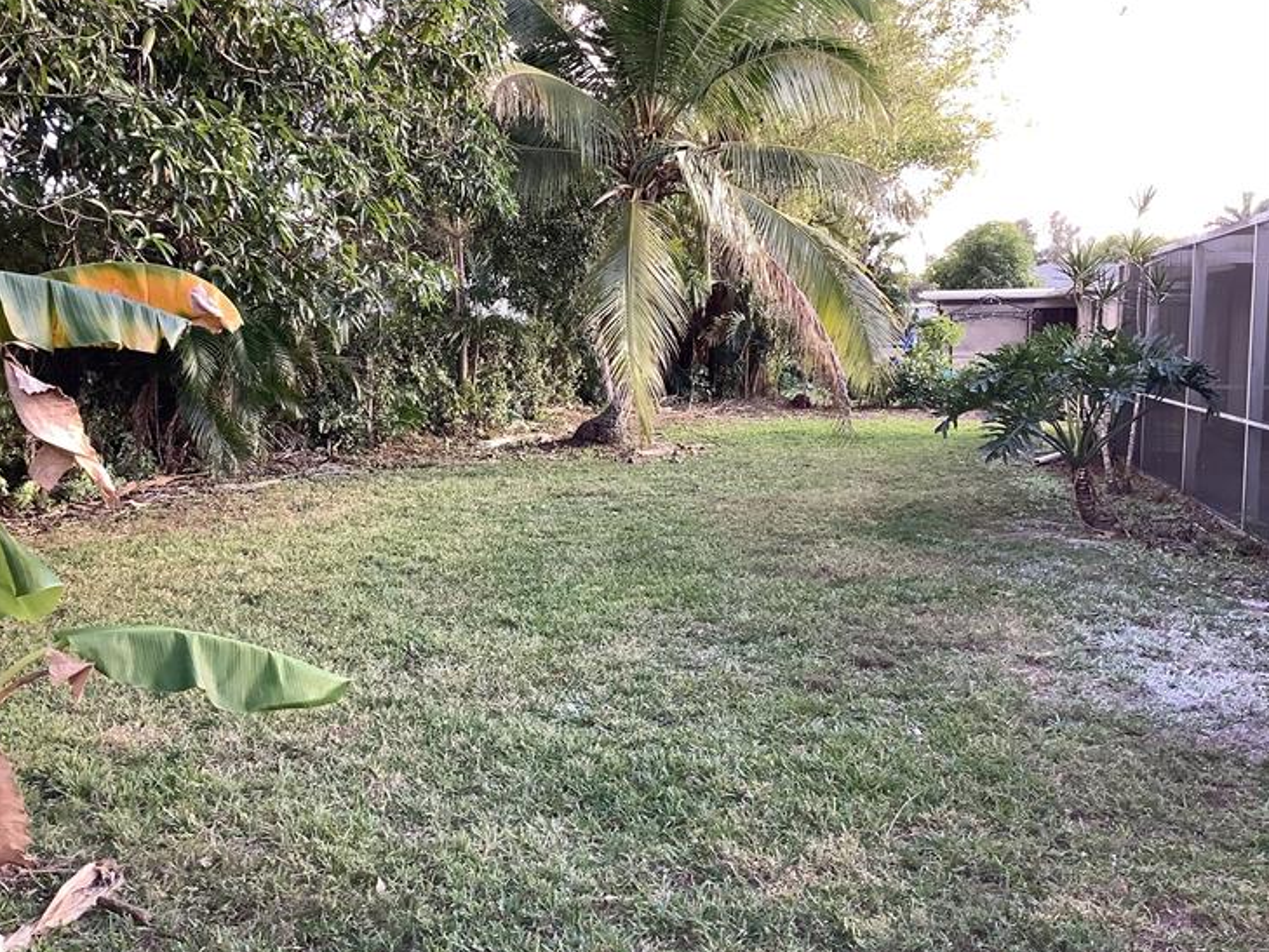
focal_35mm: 34
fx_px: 1247
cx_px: 581
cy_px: 468
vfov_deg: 41.8
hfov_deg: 53.9
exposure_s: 1/120
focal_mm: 3.3
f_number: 2.4
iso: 80
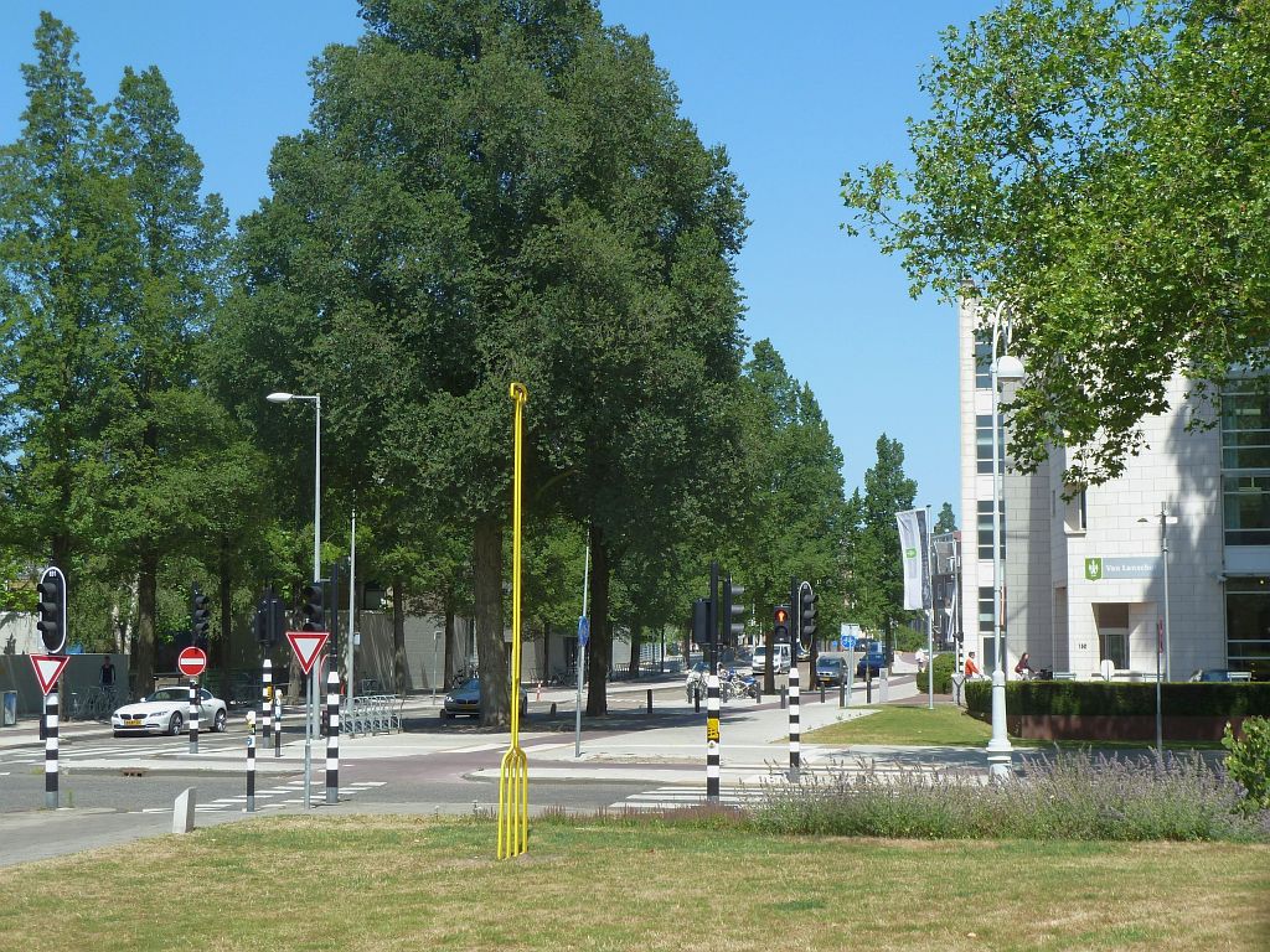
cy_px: 476
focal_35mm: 55
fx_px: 2018
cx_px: 635
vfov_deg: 26.6
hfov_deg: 34.9
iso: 80
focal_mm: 9.1
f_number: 3.9
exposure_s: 1/320
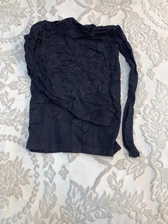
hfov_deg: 53.1
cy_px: 112
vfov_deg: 67.3
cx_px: 84
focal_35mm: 26
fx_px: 168
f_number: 1.8
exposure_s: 1/100
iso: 50
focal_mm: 4.25
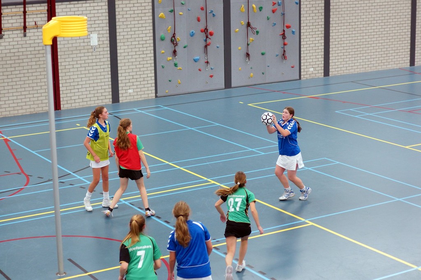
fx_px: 877
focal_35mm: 75
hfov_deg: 27.0
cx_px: 210
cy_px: 140
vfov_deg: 18.2
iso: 640
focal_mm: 50
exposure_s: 1/250
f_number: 2
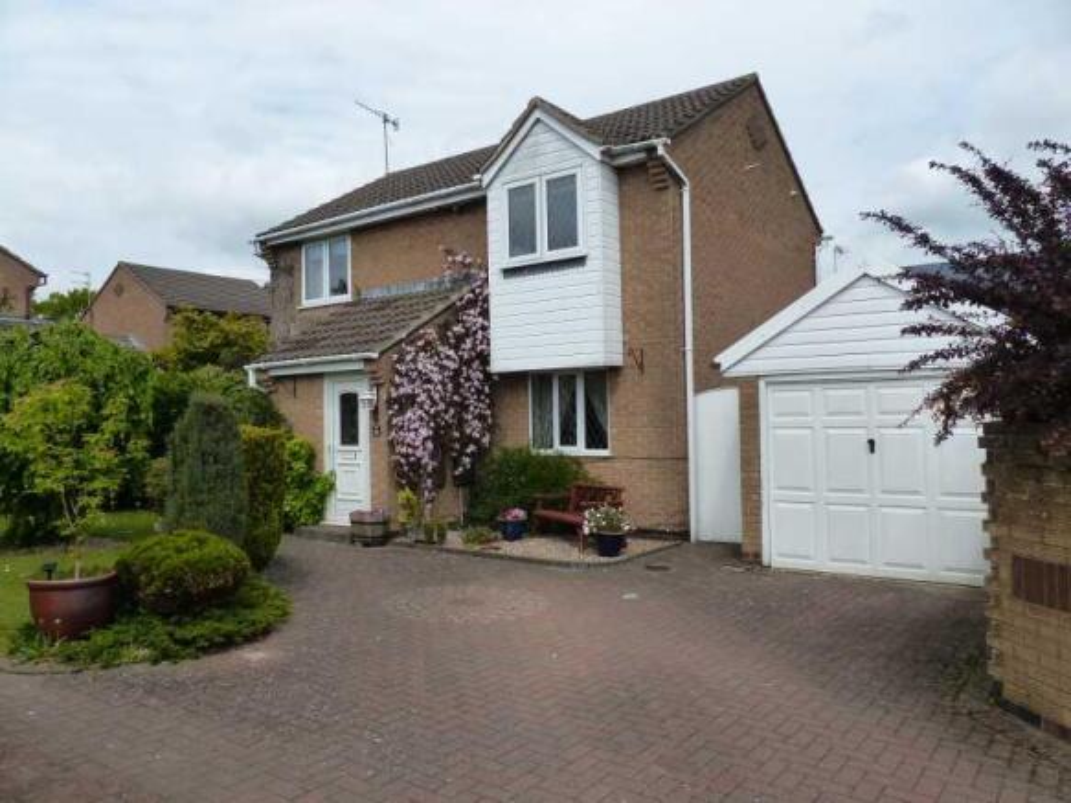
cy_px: 402
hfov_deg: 69.4
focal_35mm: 25
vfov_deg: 54.9
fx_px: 773
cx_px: 536
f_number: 4
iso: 160
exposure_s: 1/1000
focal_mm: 4.5
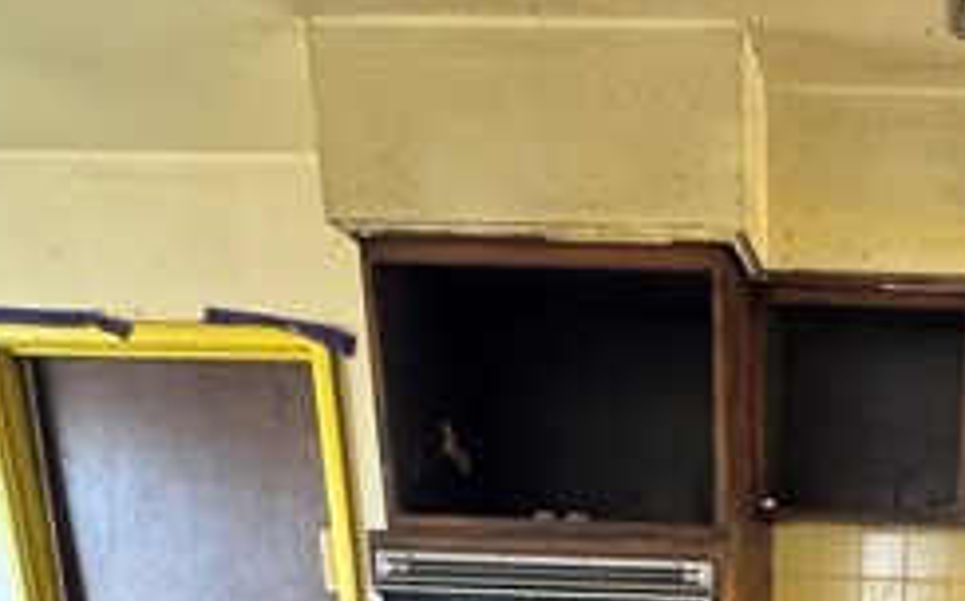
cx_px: 894
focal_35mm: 39
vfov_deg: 25.0
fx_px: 1025
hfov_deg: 45.1
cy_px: 902
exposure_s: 1/60
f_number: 2.2
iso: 1250
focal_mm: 2.22
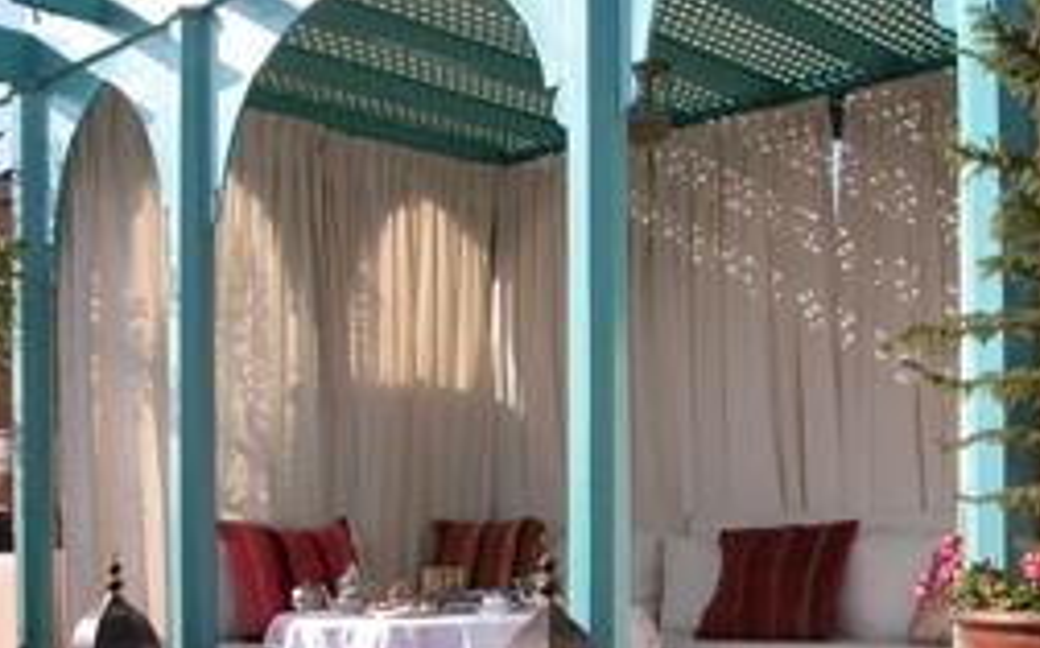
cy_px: 526
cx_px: 532
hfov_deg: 39.6
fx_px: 1444
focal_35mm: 51
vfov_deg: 24.8
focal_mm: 8.9
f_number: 6.3
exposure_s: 1/326
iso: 100
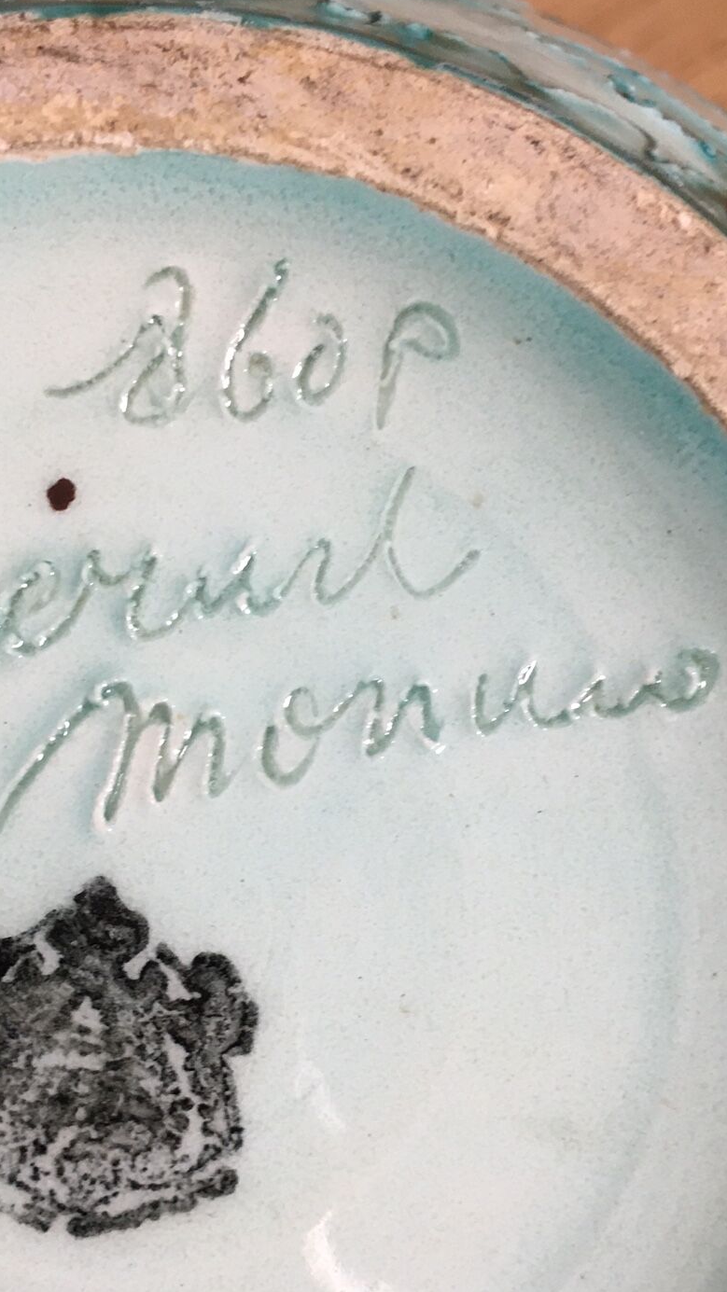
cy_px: 764
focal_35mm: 46
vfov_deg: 44.4
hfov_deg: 25.8
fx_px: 1577
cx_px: 239
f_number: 2.2
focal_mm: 4.15
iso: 125
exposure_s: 1/33
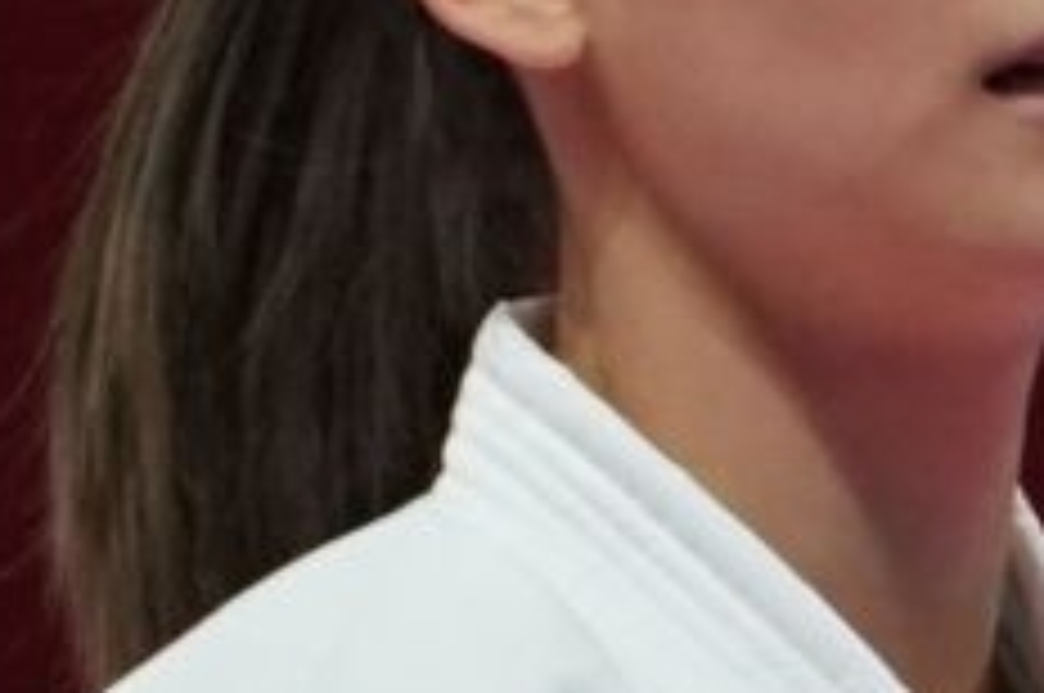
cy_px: -76
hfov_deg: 0.6
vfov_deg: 0.4
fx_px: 93162
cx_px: 819
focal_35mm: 3217
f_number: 4
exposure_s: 1/1000
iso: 2500
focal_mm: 276
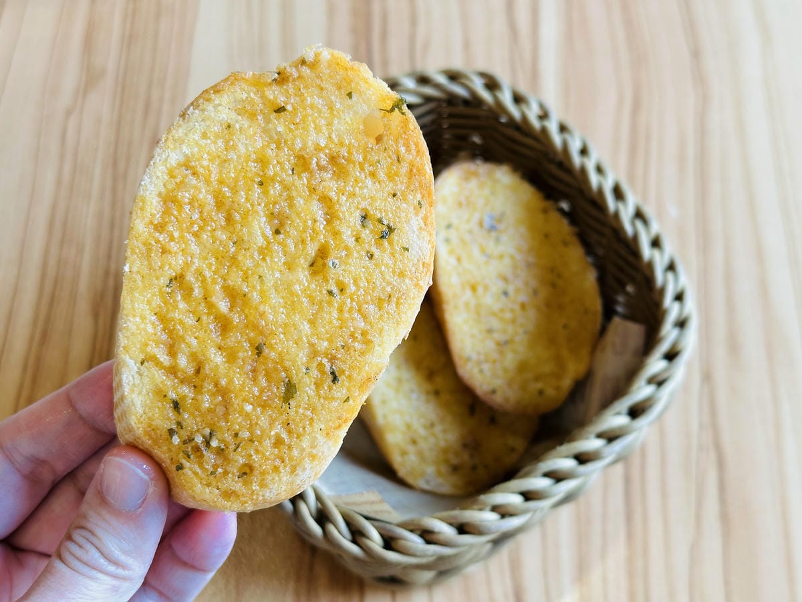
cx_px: 401
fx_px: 1112
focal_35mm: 48
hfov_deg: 39.7
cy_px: 301
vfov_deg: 30.3
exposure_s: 1/60
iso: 64
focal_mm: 6.86
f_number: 1.78
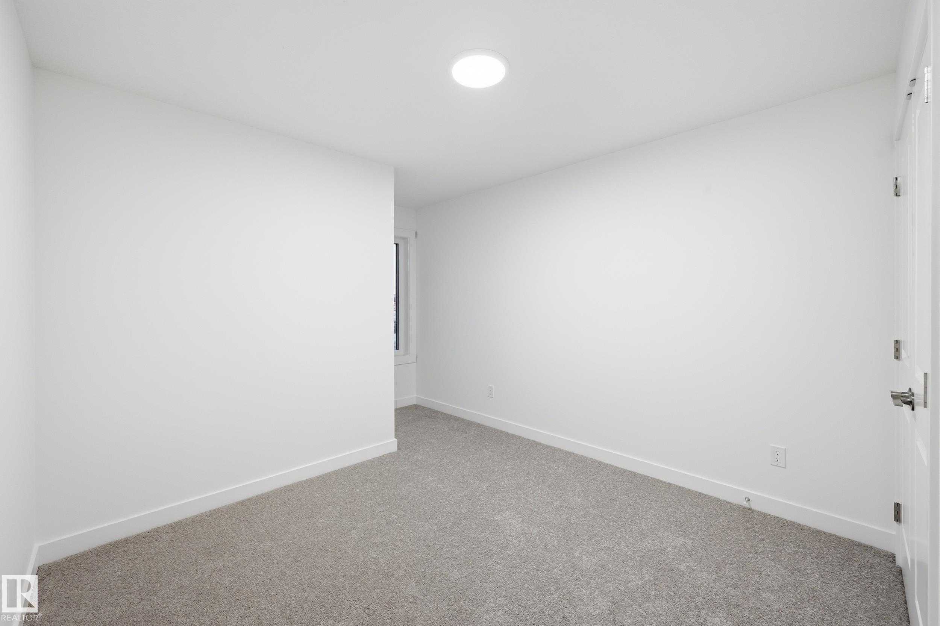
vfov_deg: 81.2
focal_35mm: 14
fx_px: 365
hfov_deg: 104.3
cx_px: 470
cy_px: 313
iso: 250
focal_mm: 14
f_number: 8
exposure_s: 1/80
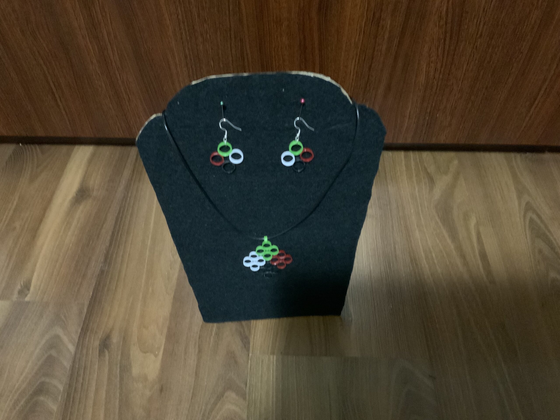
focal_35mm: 29
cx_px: 280
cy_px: 210
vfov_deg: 48.2
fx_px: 469
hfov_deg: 61.7
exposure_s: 1/17
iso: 640
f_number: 1.8
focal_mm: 3
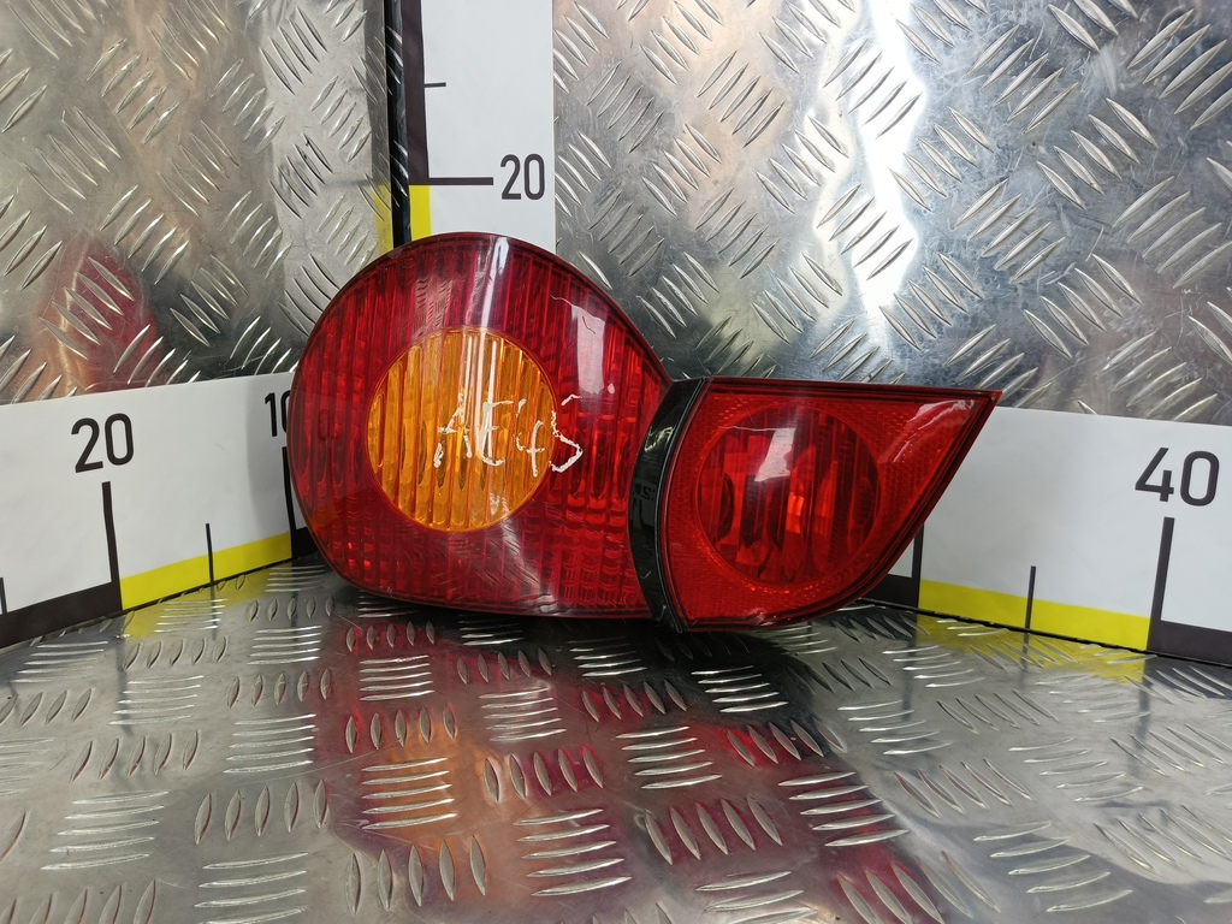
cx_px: 616
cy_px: 462
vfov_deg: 58.9
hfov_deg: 73.9
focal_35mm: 23
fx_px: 819
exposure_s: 1/50
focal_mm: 4.11
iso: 107
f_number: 1.6
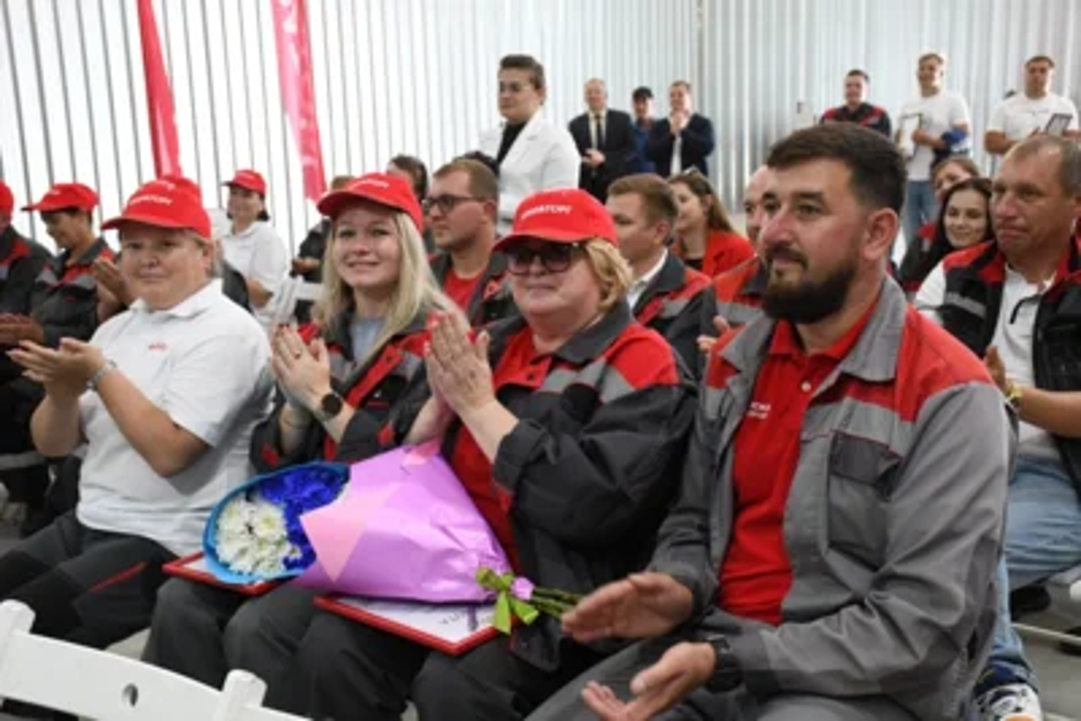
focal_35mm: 45
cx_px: 540
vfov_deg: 29.9
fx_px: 1352
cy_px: 360
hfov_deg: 43.6
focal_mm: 30
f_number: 5.6
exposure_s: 1/160
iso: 2000
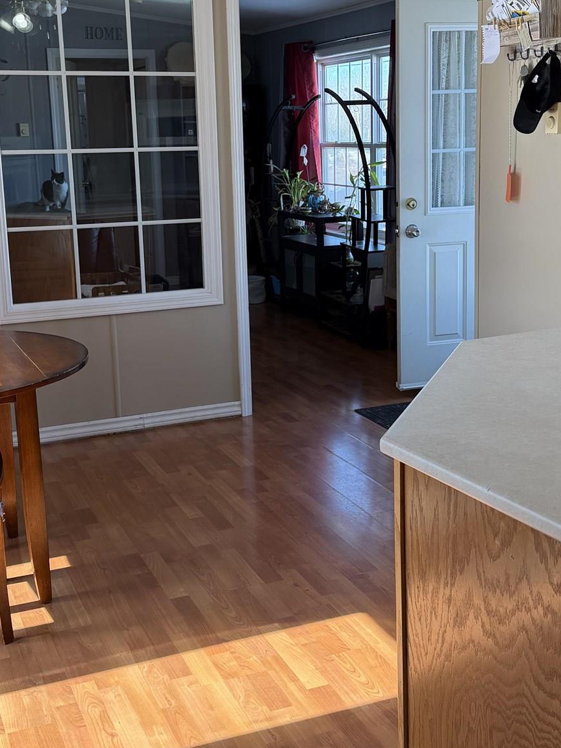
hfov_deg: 30.3
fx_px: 1037
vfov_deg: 39.5
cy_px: 314
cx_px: 289
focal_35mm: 48
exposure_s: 1/397
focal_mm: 6.76
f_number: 1.78
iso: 100
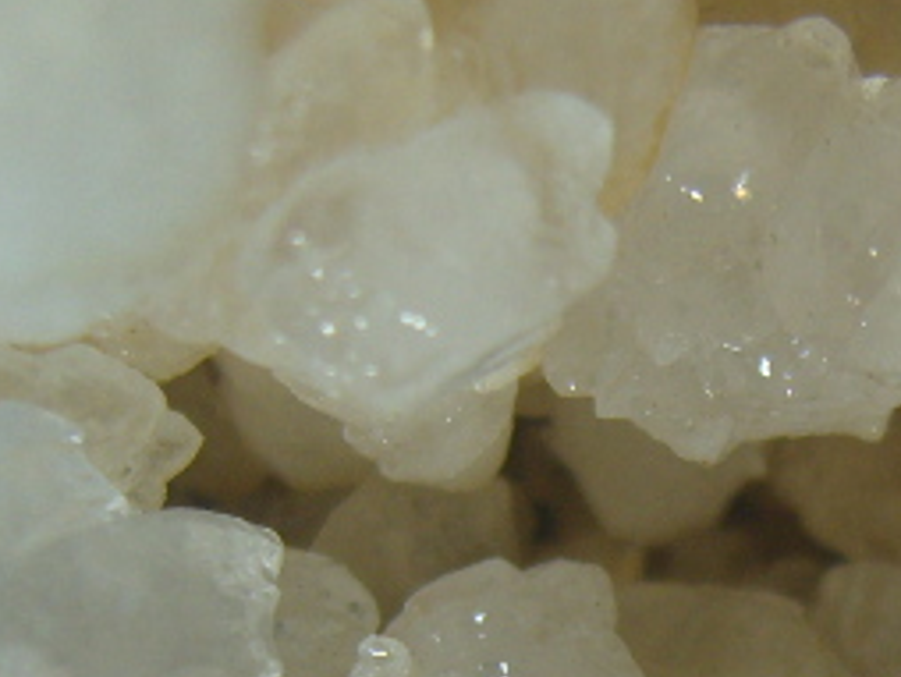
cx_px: 873
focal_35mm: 141
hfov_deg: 13.8
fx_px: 3673
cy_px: 890
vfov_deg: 10.3
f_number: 2.8
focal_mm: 7.4
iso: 80
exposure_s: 1/180
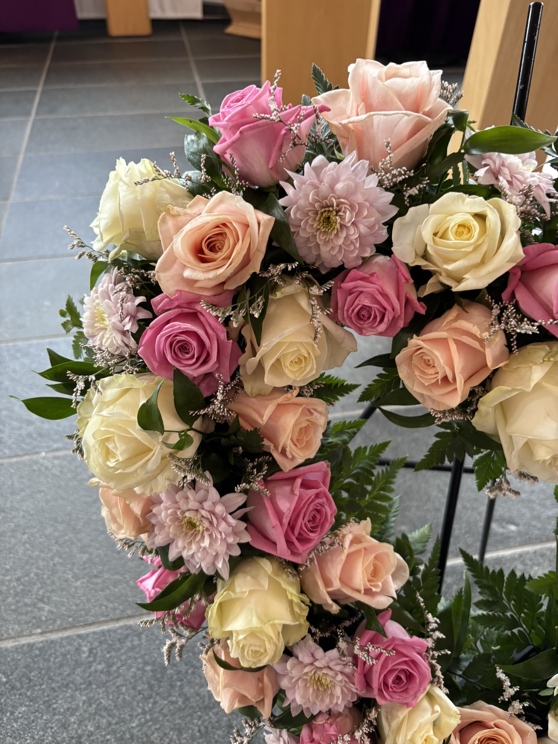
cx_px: 279
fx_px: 559
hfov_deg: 53.1
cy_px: 372
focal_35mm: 26
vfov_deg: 67.3
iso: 160
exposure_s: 1/50
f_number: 1.6
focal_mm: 5.96
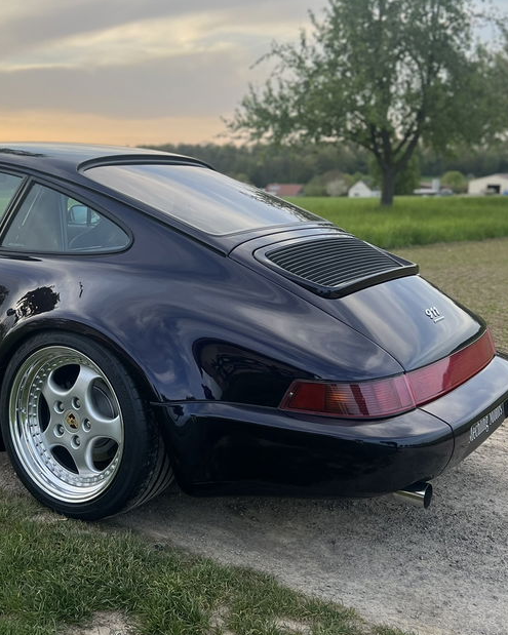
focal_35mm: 42
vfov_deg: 43.7
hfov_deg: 34.4
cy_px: 268
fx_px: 790
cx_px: 92
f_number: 1.5
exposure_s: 1/408
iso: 50
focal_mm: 5.7
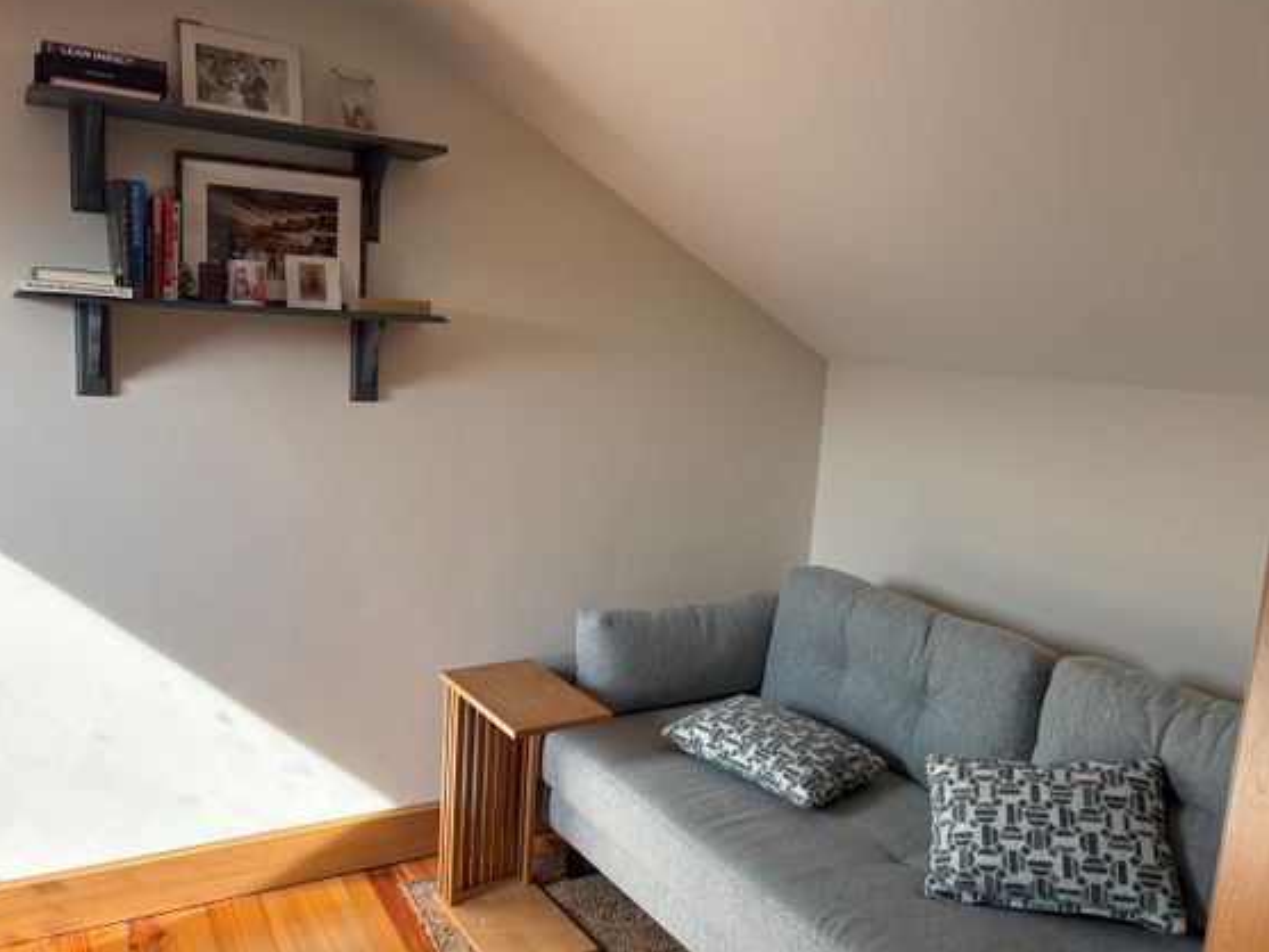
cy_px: 483
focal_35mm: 28
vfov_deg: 49.8
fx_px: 1027
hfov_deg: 63.4
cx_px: 588
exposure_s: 1/288
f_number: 1.6
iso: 64
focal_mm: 5.96
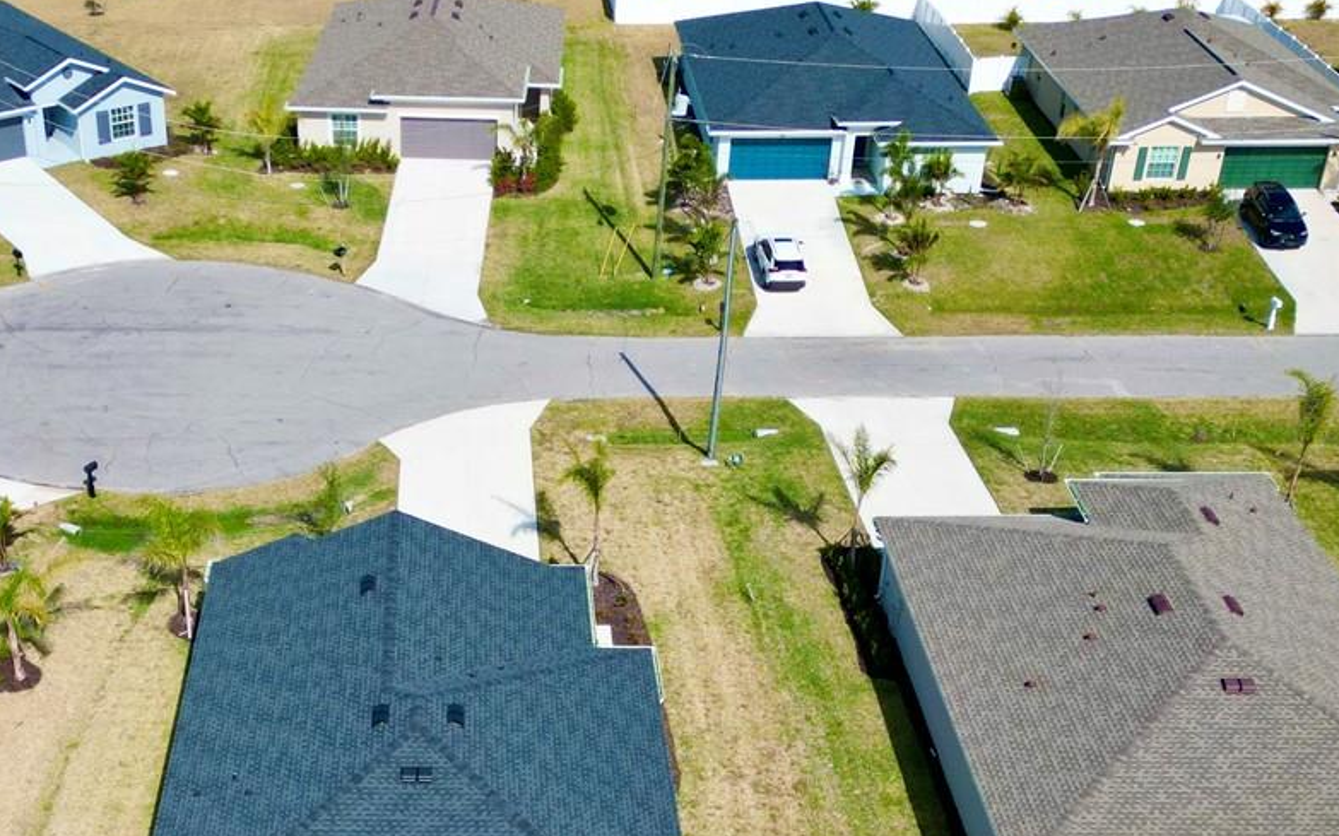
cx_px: 450
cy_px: 679
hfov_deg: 38.5
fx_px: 1897
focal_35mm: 52
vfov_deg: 24.4
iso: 200
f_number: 1.7
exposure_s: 1/5000
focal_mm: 6.72
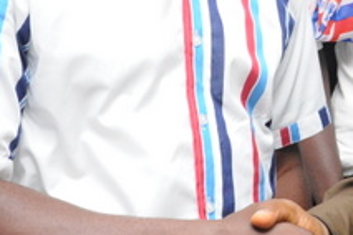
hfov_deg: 16.2
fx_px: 1216
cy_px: 3
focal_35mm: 124
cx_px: 345
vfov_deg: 11.0
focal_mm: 22
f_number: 5.6
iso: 1600
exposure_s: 1/125
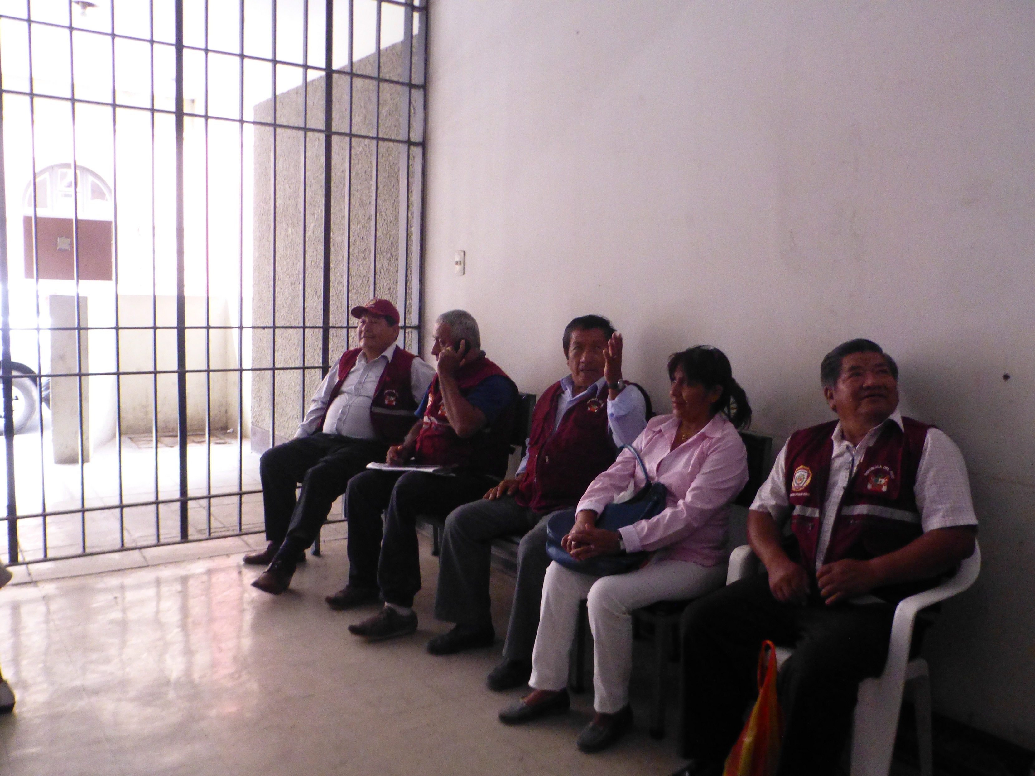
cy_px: 388
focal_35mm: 30
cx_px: 518
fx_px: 897
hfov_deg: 60.0
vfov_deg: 46.8
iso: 800
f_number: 3.6
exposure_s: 1/100
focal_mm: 5.4
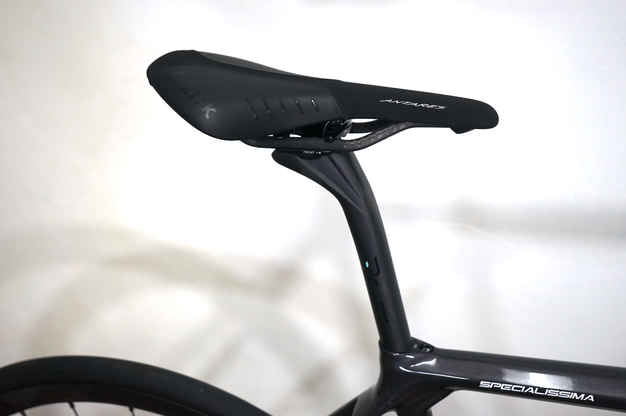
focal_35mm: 41
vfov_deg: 32.6
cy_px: 208
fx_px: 712
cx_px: 313
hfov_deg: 47.4
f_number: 4.5
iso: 800
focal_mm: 41
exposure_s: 1/160
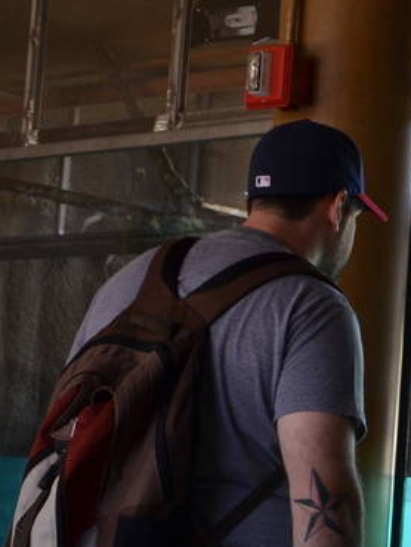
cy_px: 596
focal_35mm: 112
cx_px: 664
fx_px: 1771
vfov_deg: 17.0
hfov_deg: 12.4
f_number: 5.6
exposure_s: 1/125
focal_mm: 18
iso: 400
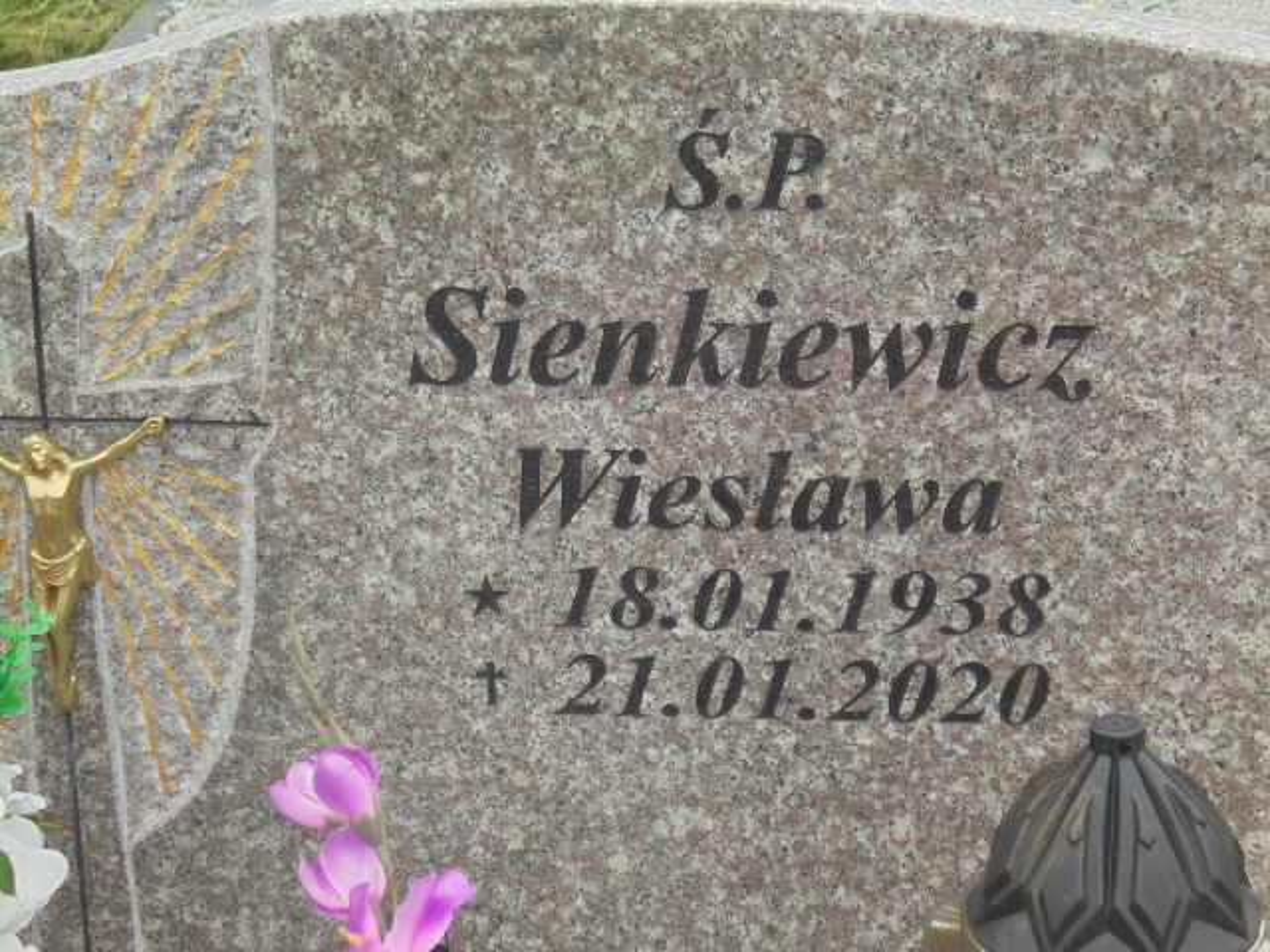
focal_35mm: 107
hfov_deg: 18.4
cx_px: 635
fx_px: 3926
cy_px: 476
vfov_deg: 13.8
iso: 100
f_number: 5.1
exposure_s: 1/125
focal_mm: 19.2
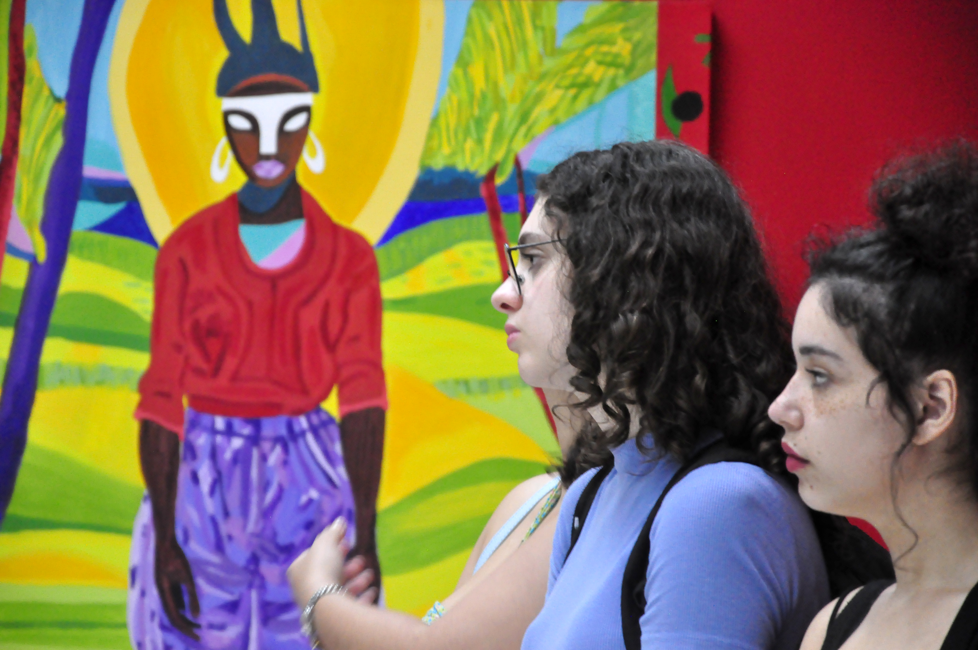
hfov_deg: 13.1
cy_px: 325
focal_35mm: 158
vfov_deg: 8.7
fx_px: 4274
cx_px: 489
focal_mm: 105
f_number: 5.6
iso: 3200
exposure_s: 1/50
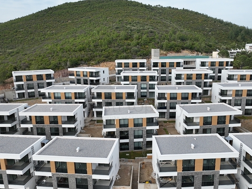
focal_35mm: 29
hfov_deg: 61.6
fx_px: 211
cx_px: 135
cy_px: 101
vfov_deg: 48.2
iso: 100
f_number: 2.8
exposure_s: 1/1000
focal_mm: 12.29
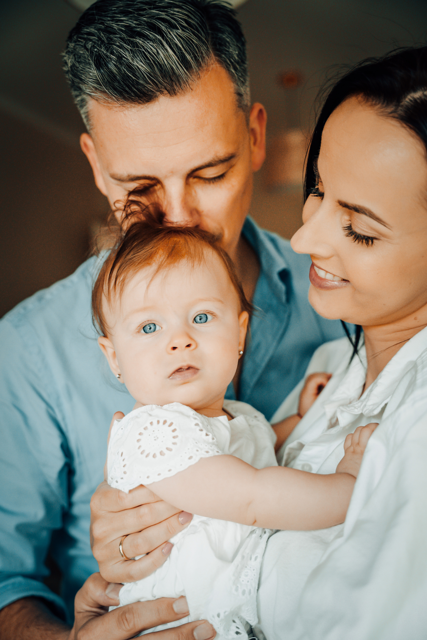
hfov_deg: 31.6
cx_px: 214
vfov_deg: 45.9
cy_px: 320
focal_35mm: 42
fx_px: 756
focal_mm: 42.5
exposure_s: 1/160
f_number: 2.8
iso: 1250
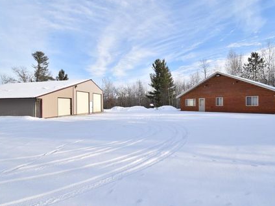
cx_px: 133
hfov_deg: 91.0
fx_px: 135
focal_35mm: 17
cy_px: 104
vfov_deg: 74.7
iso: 320
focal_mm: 10
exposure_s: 1/200
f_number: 14
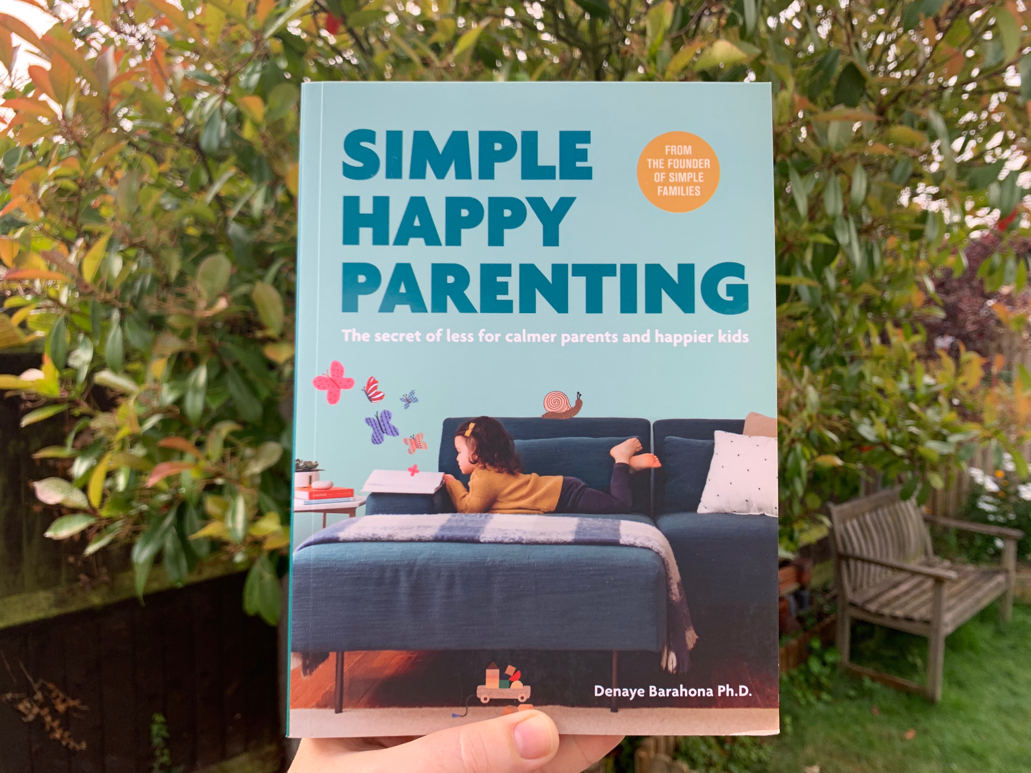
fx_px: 774
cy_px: 386
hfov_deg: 67.3
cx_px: 516
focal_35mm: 26
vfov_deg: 53.1
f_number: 1.8
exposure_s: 1/333
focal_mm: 4.25
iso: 25
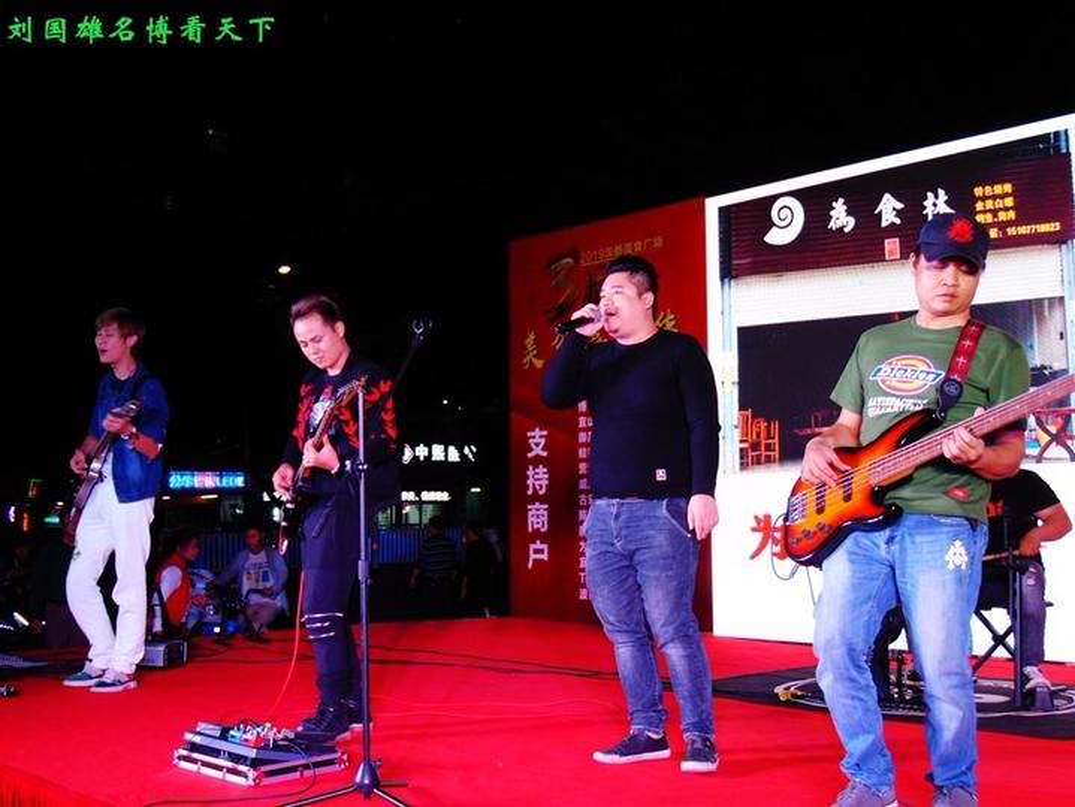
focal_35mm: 42
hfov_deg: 44.8
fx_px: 1305
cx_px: 538
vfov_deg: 34.4
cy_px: 404
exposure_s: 1/30
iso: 80
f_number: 3.3
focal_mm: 7.6
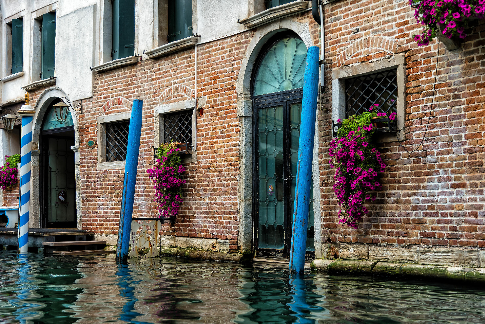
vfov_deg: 23.4
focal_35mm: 58
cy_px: 162
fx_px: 782
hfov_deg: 34.5
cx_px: 242
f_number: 4
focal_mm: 58
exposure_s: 1/160
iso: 100
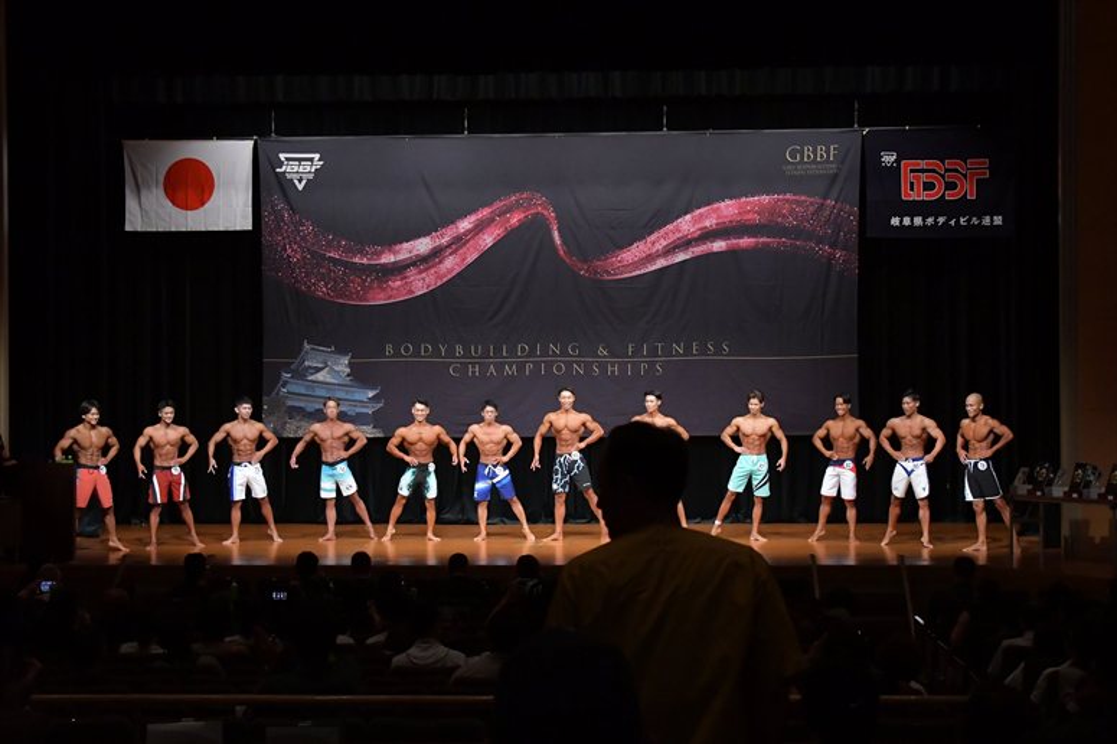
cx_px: 558
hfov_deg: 30.5
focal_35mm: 66
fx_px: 2047
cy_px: 372
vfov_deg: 20.6
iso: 5000
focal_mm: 44
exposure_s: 1/400
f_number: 5.6
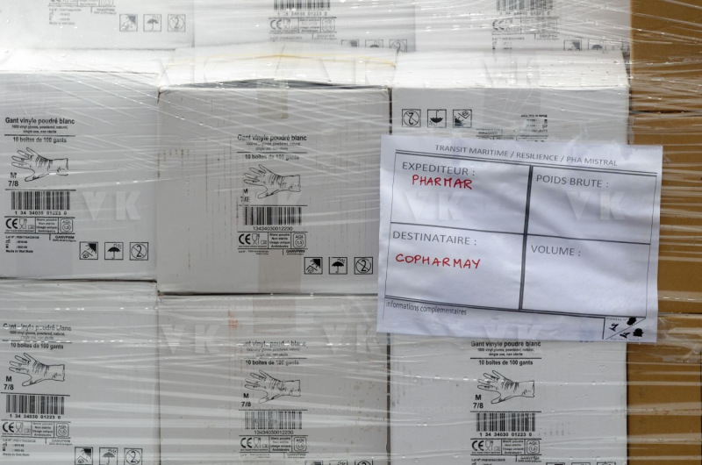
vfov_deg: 6.3
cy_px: 232
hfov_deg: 9.5
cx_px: 351
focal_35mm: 218
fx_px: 4233
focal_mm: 145
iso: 250
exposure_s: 1/250
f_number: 8
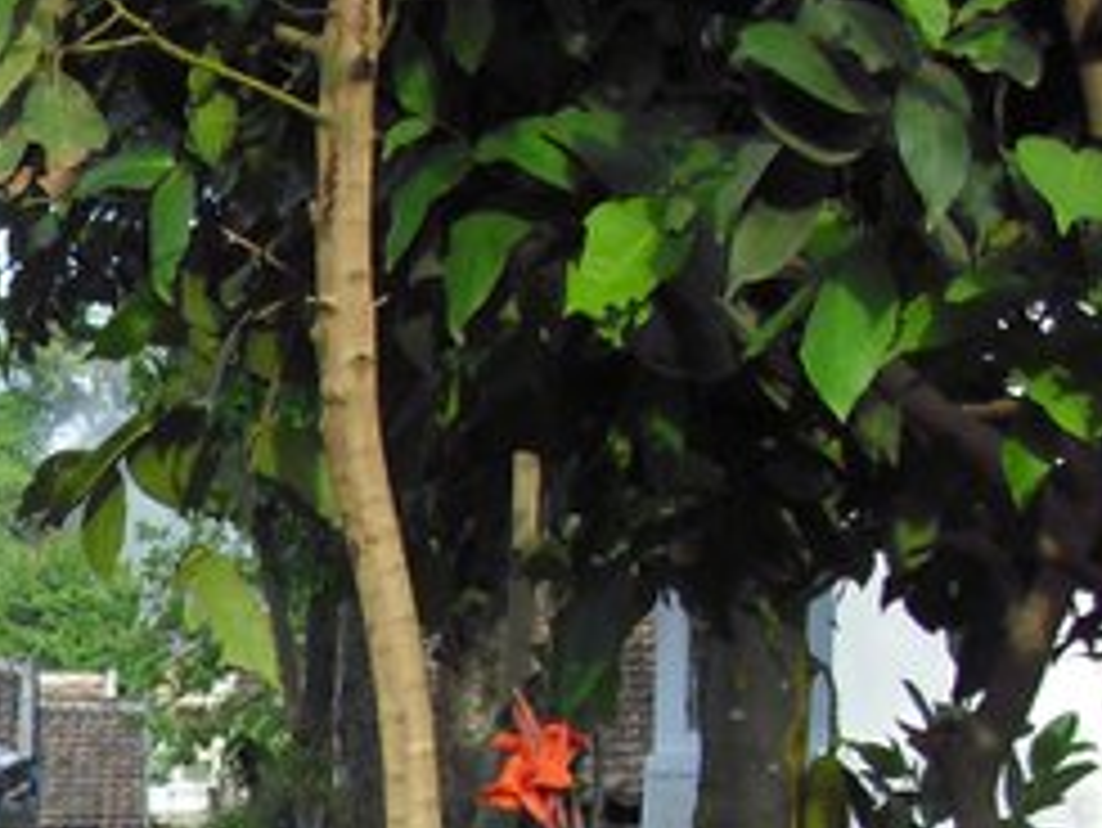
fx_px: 3949
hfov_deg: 14.8
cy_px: 1102
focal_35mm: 124
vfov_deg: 11.6
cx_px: -549
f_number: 2.8
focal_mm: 6.2
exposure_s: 1/250
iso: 100
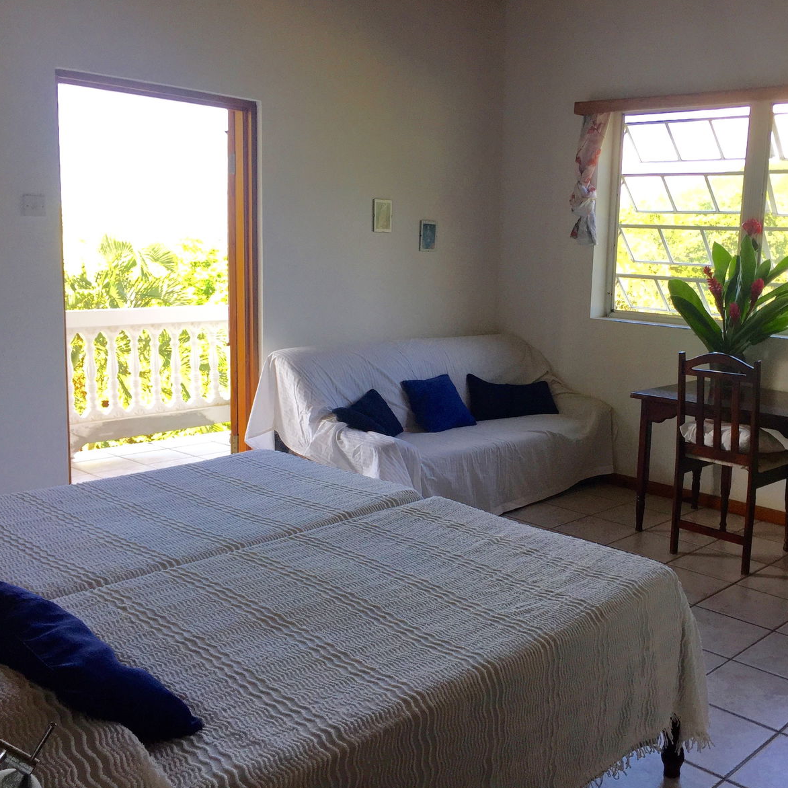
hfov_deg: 46.5
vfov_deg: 47.2
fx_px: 901
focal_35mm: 35
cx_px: 520
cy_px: 388
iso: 32
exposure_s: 1/120
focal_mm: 4.15
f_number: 2.2
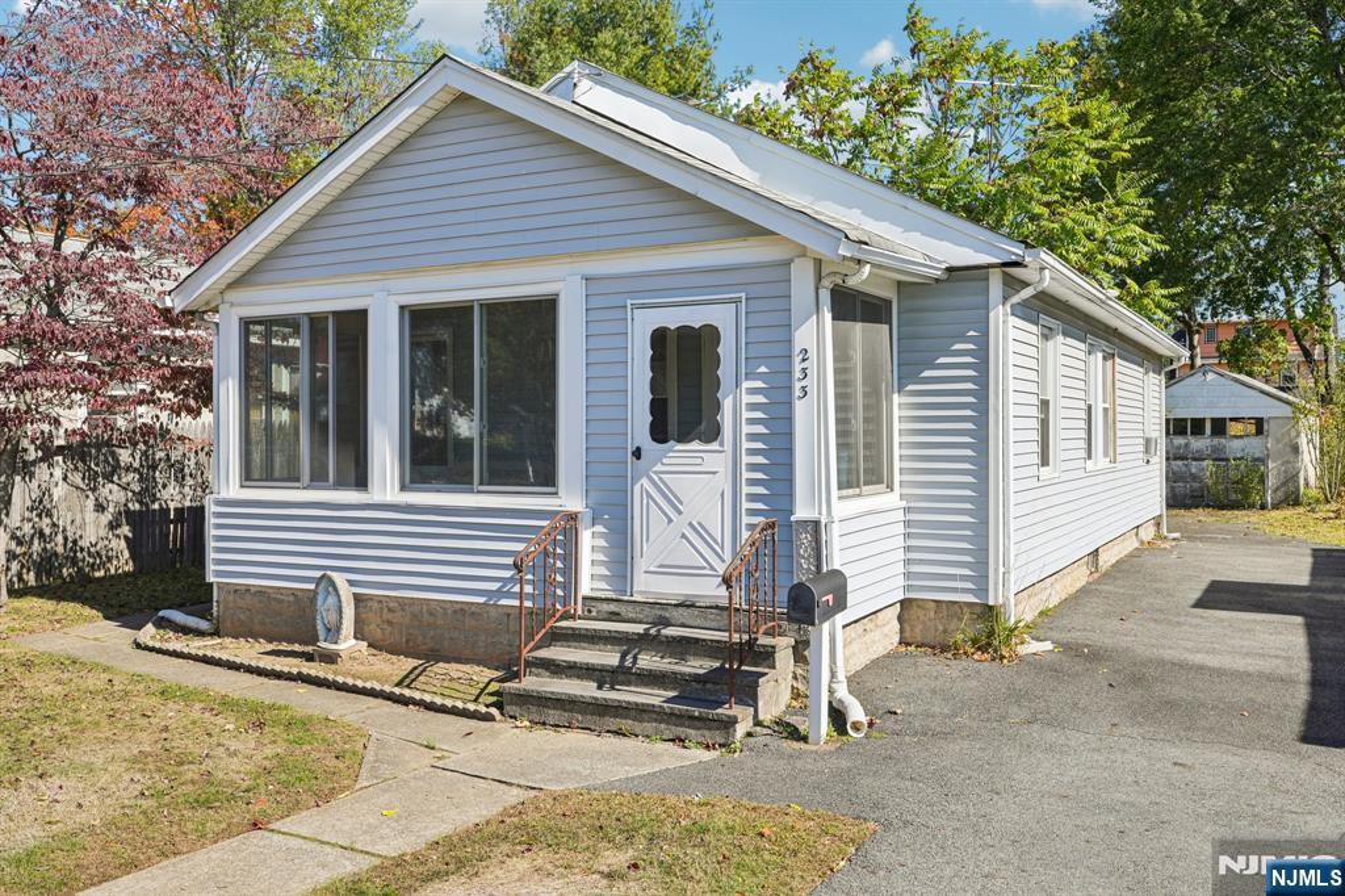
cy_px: 448
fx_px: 1102
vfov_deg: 44.2
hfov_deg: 62.8
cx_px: 672
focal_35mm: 30
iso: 100
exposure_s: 1/250
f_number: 8
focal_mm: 29.5
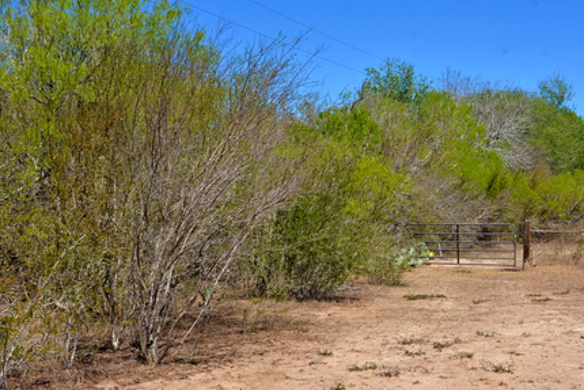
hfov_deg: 40.1
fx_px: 795
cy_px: 235
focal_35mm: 49
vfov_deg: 27.5
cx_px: 356
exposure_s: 1/400
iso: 320
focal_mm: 22
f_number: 10
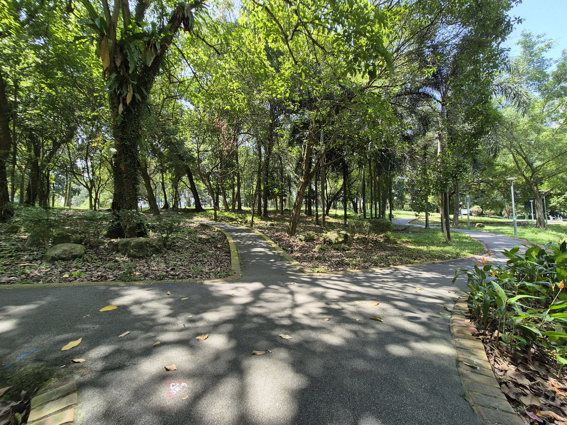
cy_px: 212
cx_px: 284
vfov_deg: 89.9
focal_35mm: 13
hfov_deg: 106.2
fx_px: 213
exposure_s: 1/270
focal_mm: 2.2
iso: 50
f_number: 2.2
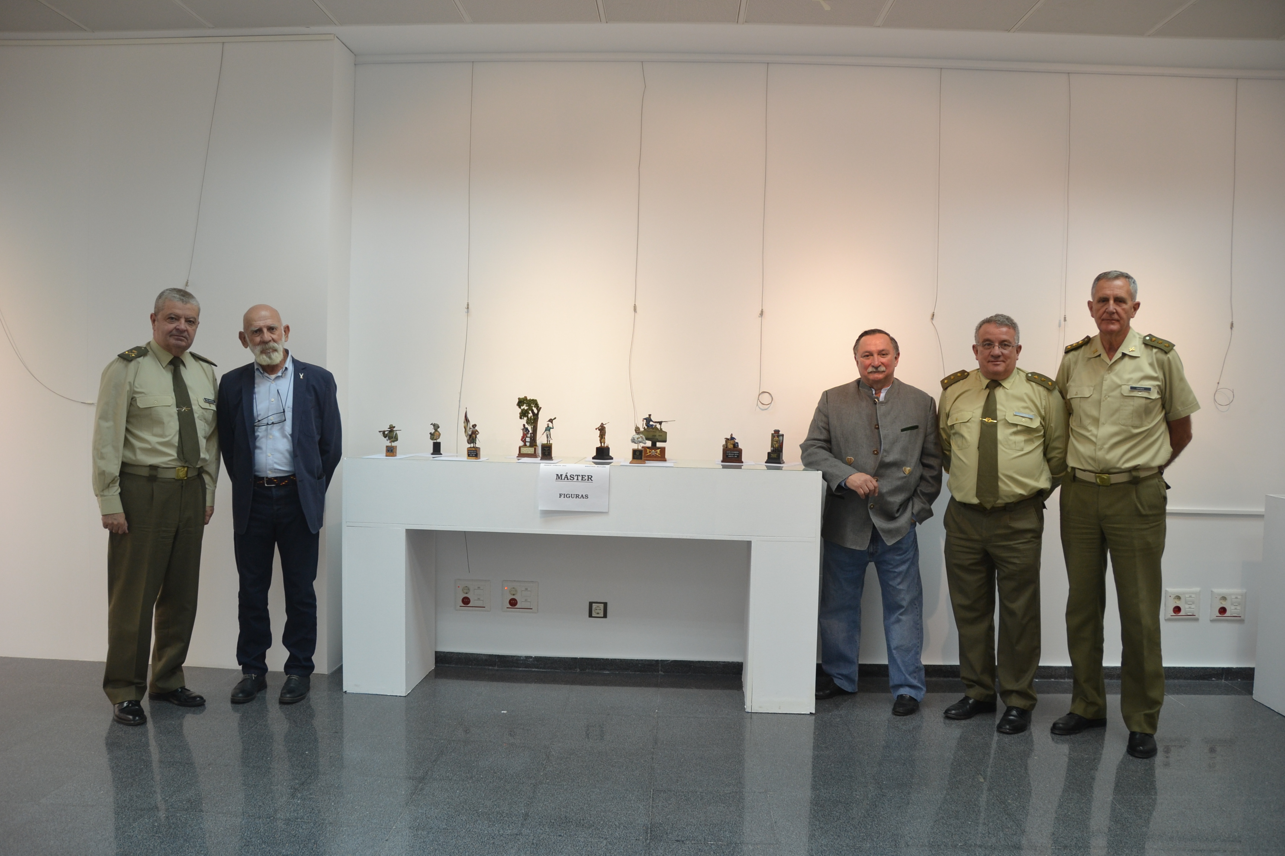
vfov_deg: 47.9
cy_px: 428
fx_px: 964
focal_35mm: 27
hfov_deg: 67.4
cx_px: 642
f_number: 4
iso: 400
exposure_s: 1/60
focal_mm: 18
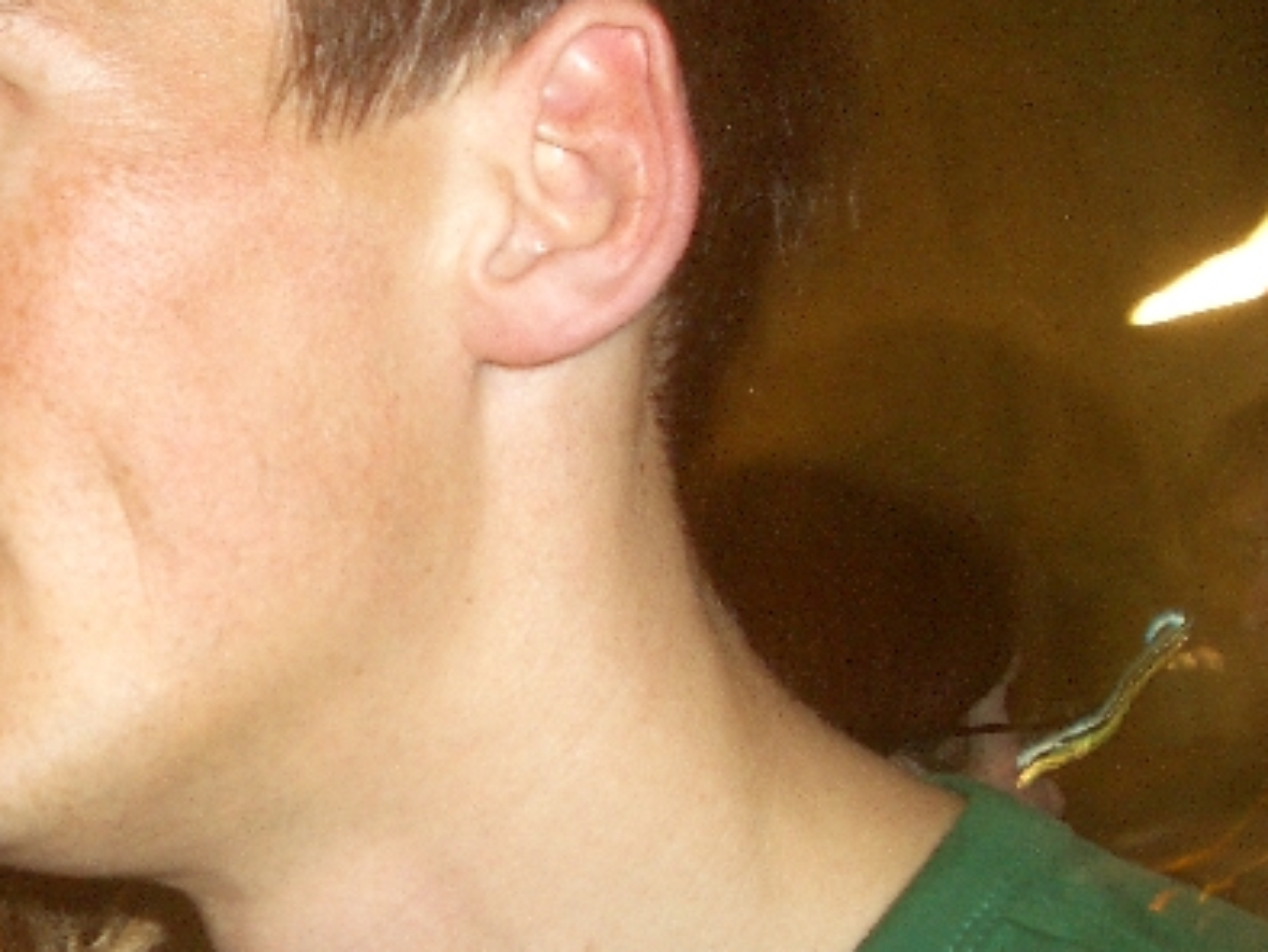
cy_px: 614
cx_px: 87
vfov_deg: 20.7
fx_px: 2602
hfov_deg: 26.3
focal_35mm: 71
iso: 100
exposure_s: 4
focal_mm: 5.8
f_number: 2.6
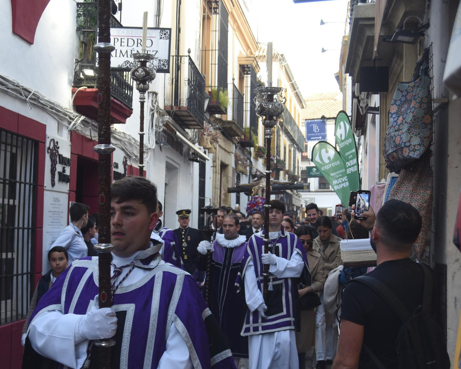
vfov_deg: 25.0
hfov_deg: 30.7
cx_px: 157
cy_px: 210
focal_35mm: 61
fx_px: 832
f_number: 6.3
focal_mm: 45
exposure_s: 1/160
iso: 500
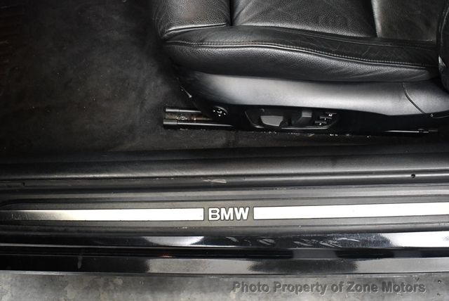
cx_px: 224
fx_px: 524
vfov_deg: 32.0
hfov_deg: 46.4
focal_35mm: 42
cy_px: 150
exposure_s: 1/80
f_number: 3.8
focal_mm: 21
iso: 3200
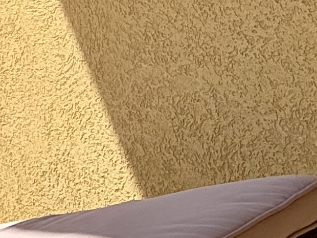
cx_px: -300
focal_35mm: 91
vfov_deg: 15.5
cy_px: -66
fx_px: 833
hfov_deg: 16.7
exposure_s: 1/3891
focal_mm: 2.22
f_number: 2.2
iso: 50
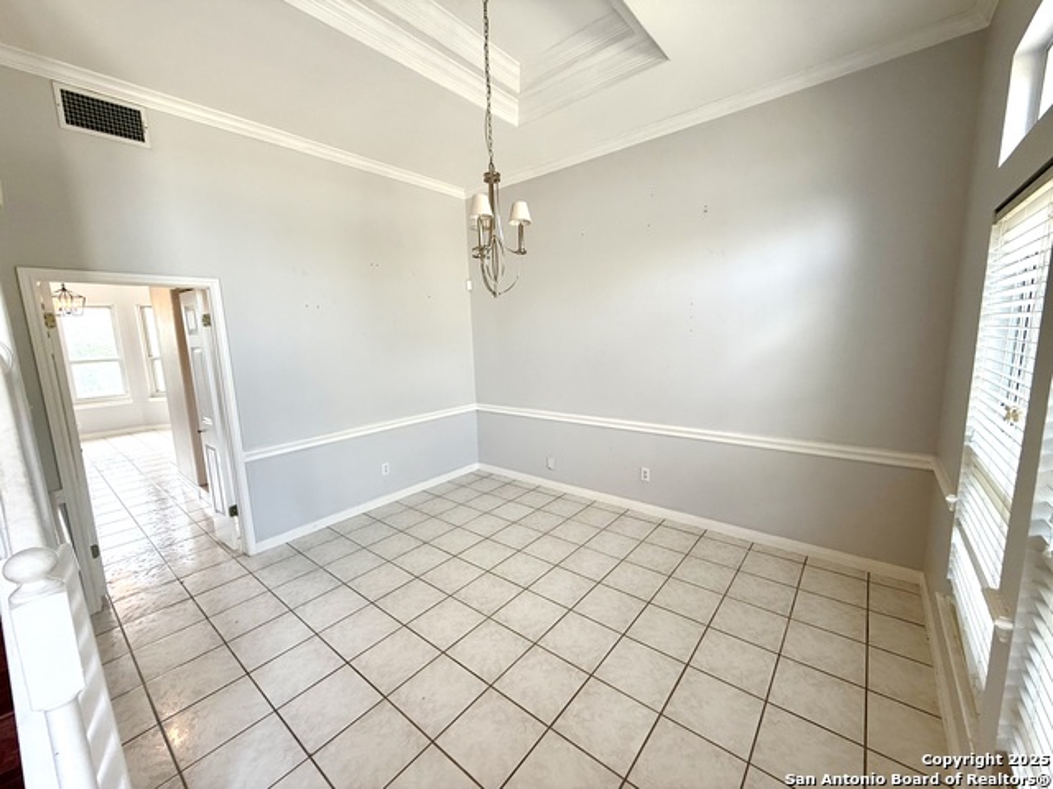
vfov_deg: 85.7
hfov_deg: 102.1
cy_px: 394
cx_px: 526
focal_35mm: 14
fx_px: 426
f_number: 2.2
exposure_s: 1/120
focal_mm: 2.22
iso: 125
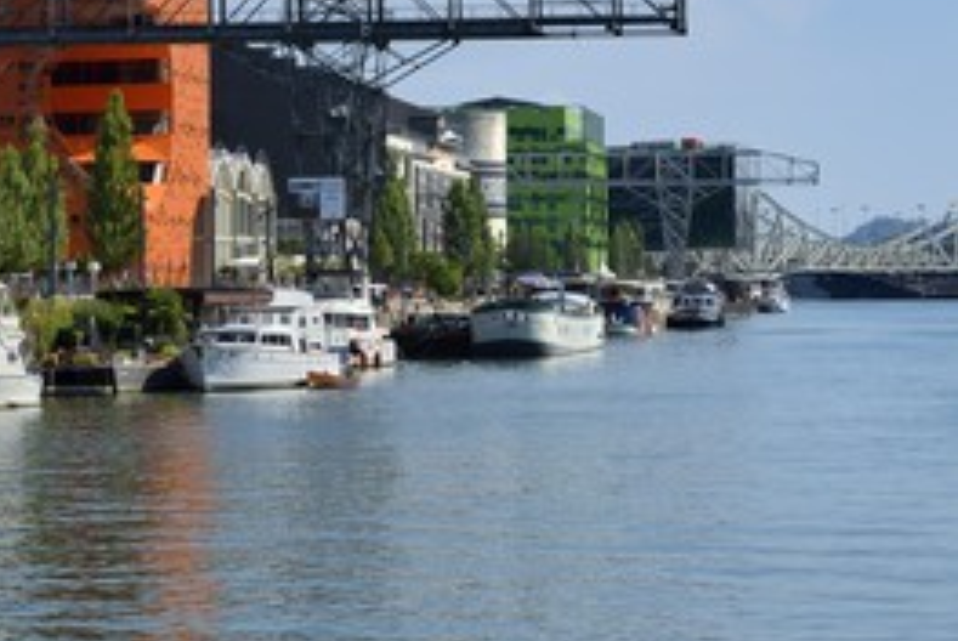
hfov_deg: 11.1
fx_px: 4928
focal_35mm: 185
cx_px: 197
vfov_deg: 7.4
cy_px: 160
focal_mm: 116
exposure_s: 1/320
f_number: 11
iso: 200
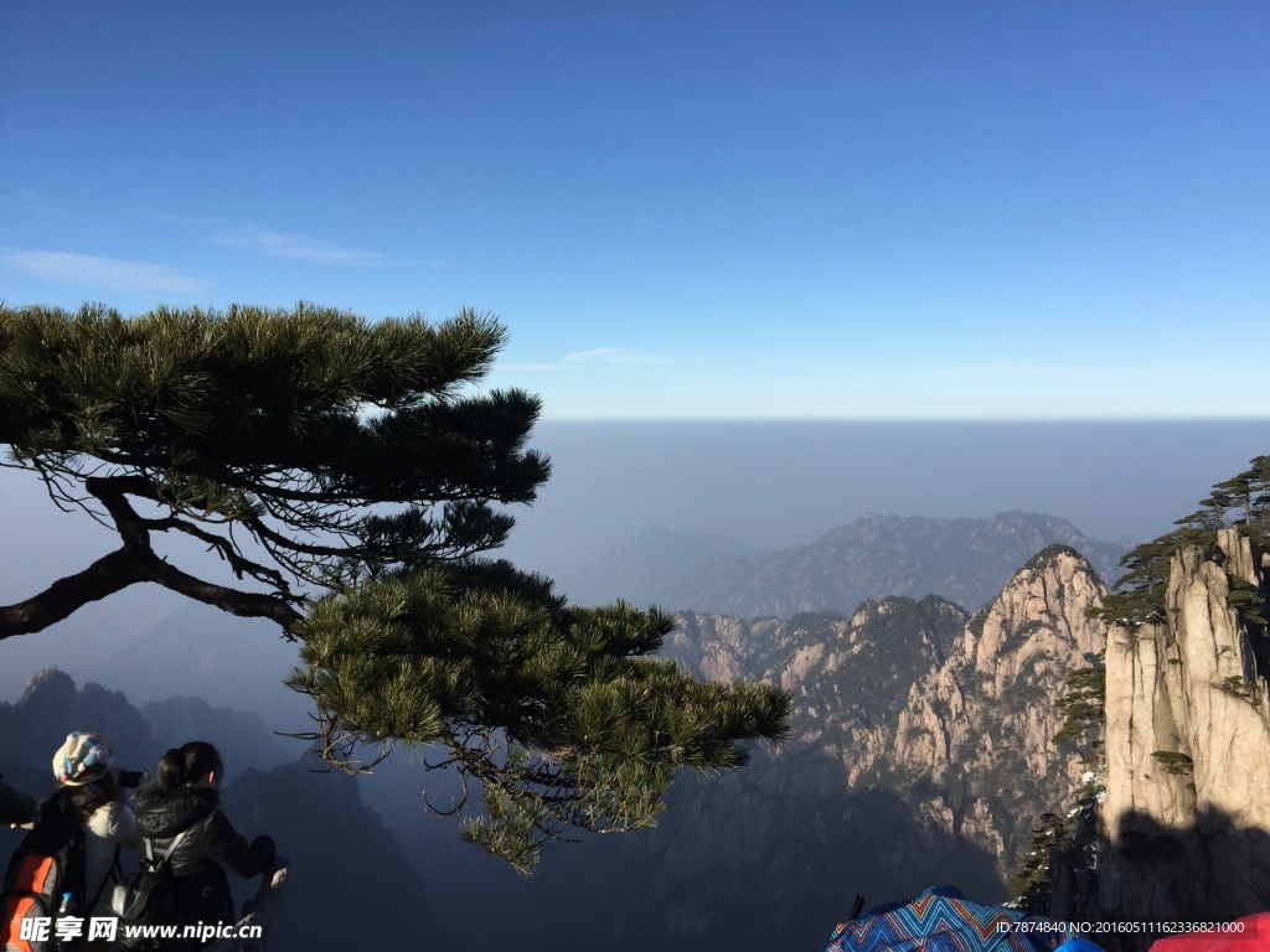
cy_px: 476
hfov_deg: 61.7
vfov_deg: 48.2
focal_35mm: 29
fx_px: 1064
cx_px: 635
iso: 32
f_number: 2.2
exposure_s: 1/2326
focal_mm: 4.15
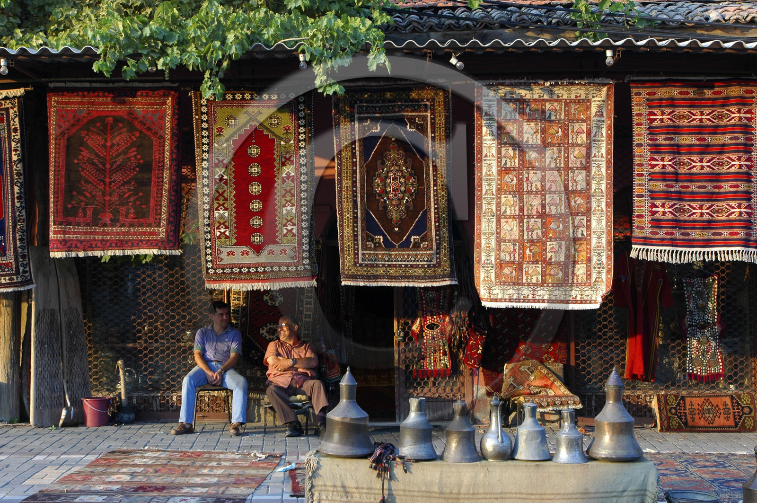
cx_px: 378
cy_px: 252
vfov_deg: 25.7
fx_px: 1103
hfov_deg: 37.9
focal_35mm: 52
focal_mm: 35
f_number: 5
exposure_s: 1/100
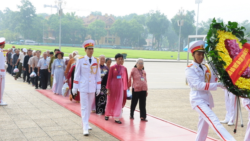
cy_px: 87
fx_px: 345
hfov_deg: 39.7
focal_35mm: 52
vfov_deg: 23.0
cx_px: 146
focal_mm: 26
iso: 250
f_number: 13
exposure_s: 1/125
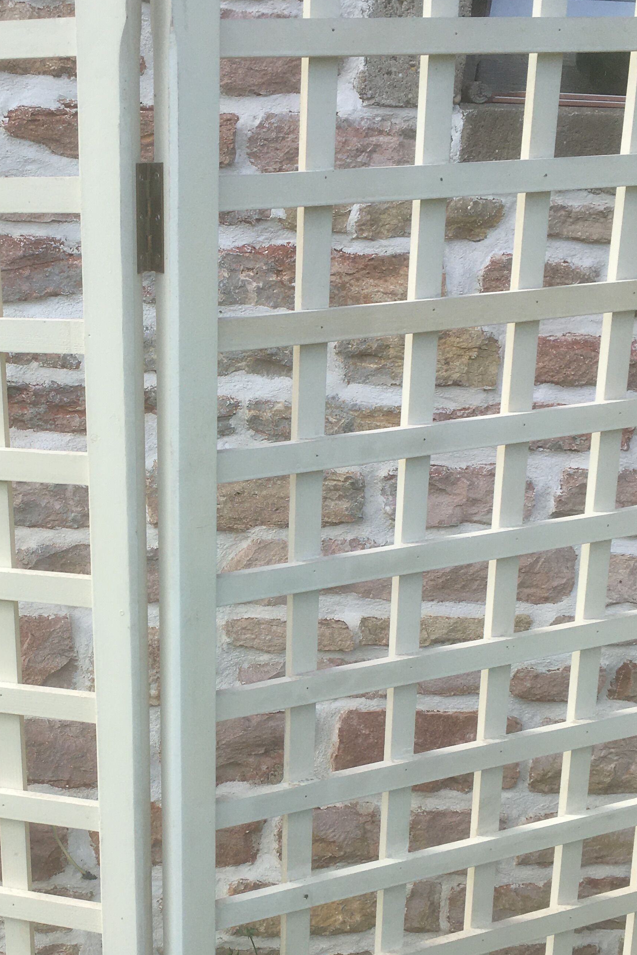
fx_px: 1247
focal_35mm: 47
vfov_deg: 41.7
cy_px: 580
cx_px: 117
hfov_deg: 28.0
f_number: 2.2
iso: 25
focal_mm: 4.15
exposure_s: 1/601
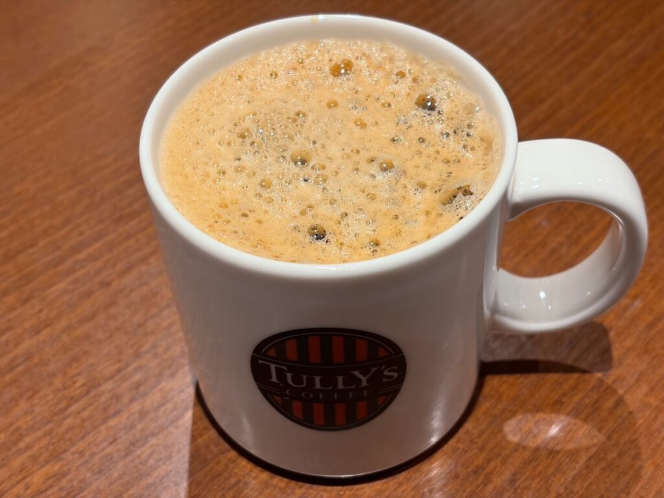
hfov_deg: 36.8
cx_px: 332
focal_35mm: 52
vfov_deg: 28.0
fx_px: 997
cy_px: 249
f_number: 1.6
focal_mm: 5.96
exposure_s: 1/50
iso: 64
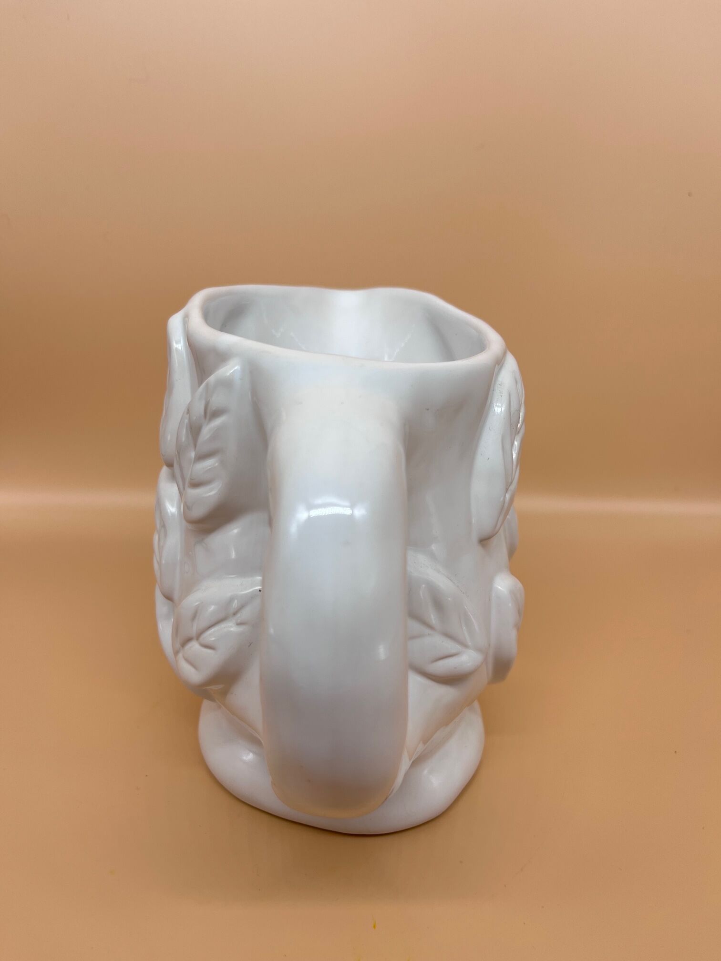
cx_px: 360
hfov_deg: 53.1
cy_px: 480
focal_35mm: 26
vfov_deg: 67.3
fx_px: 722
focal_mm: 5.1
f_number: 1.6
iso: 50
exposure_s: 1/537
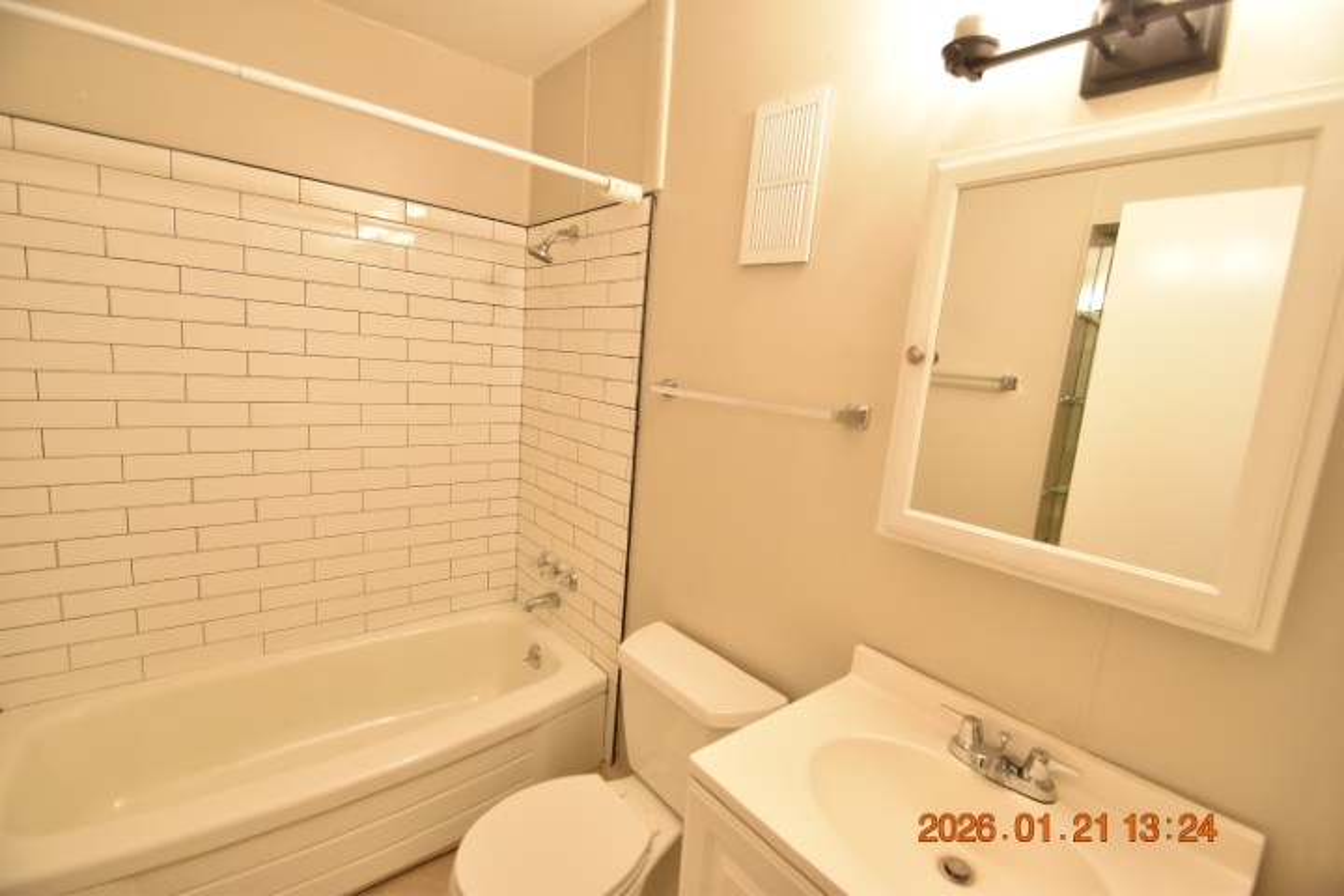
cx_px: 672
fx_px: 560
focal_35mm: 15
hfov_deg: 100.4
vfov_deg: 77.3
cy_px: 448
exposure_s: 1/60
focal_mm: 10
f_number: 3.5
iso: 800
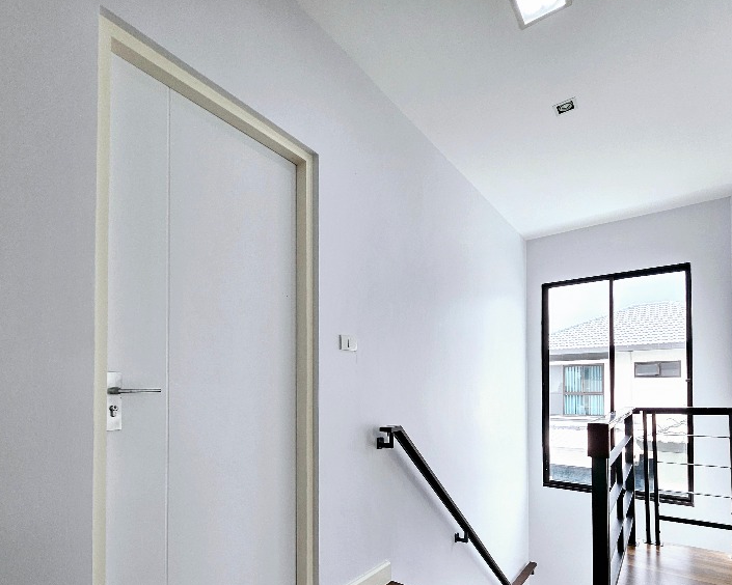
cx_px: 361
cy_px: 382
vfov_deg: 72.0
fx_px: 390
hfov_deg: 86.4
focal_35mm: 18
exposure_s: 1/100
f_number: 2.2
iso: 40
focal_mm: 1.74
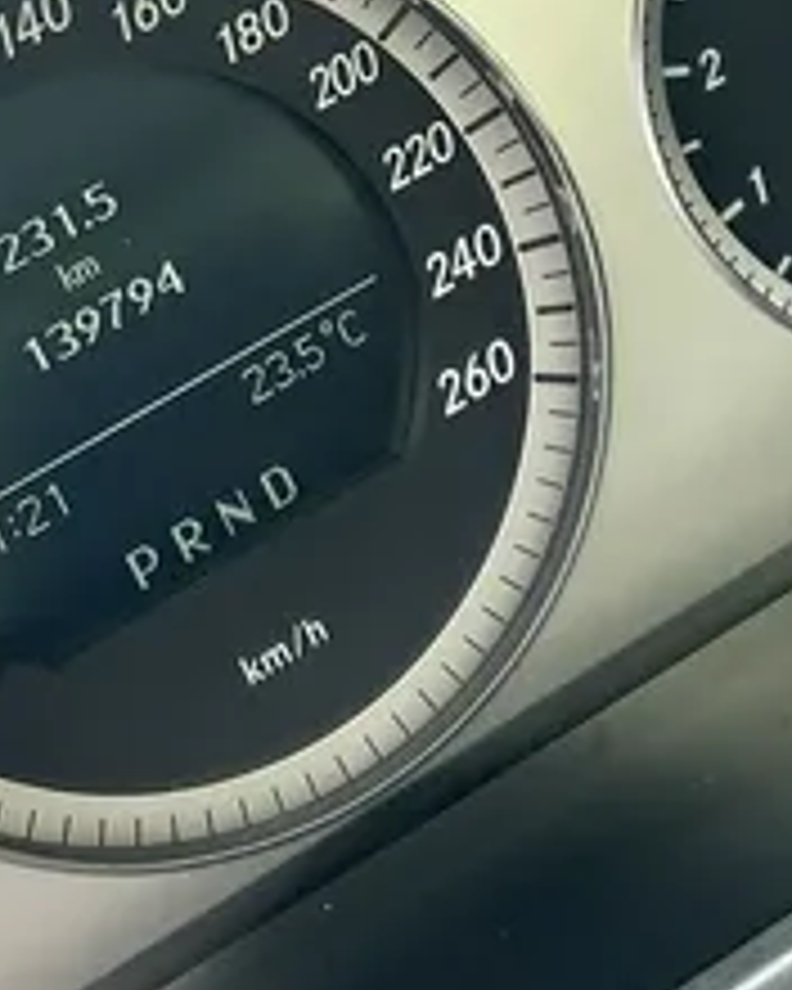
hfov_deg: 18.3
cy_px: -72
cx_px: 162
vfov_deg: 21.9
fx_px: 2432
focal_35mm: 83
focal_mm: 5.7
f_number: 1.5
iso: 50
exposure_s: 1/121
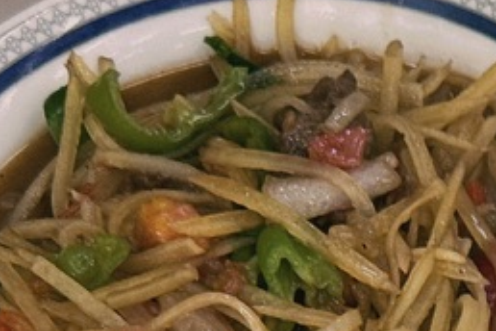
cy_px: 697
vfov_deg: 6.7
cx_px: 761
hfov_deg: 10.0
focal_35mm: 198
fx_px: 2728
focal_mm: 6.76
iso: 80
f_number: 1.78
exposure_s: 1/100
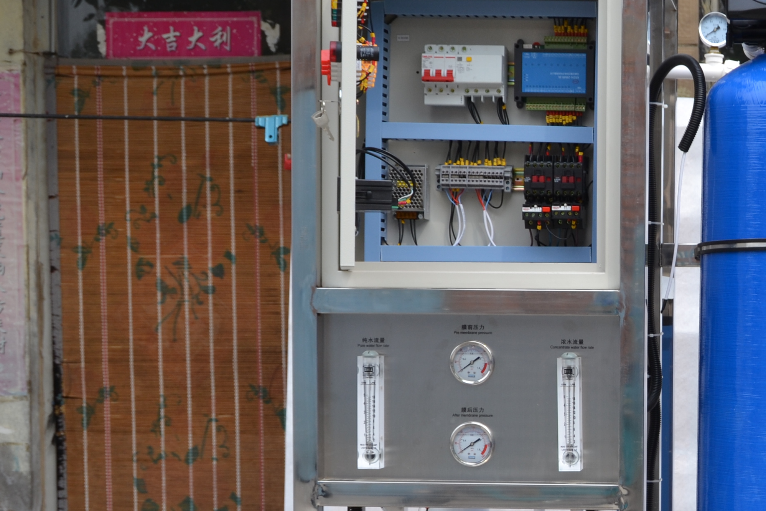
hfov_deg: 21.6
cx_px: 824
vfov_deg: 15.0
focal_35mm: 90
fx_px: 1915
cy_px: 443
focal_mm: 26
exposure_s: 1/160
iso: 100
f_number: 5.6
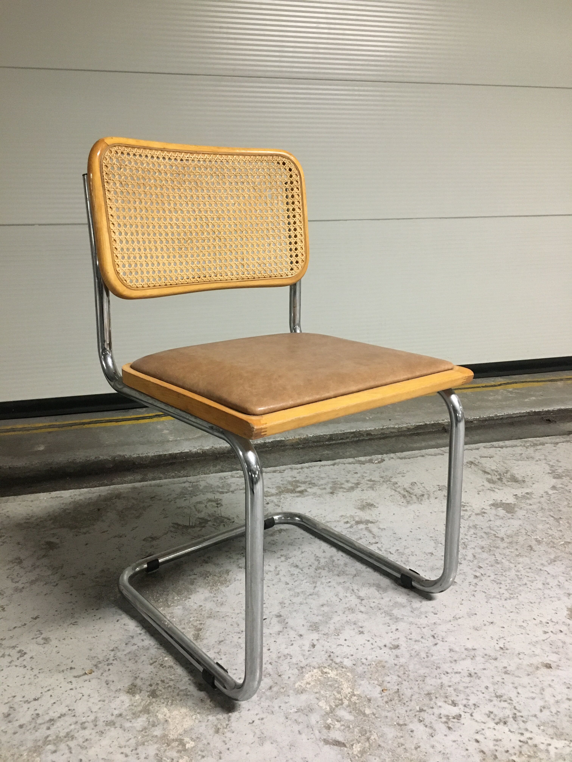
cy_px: 381
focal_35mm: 29
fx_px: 639
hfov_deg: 48.2
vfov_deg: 61.7
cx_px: 286
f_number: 2.2
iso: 200
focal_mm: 4.15
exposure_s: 1/25
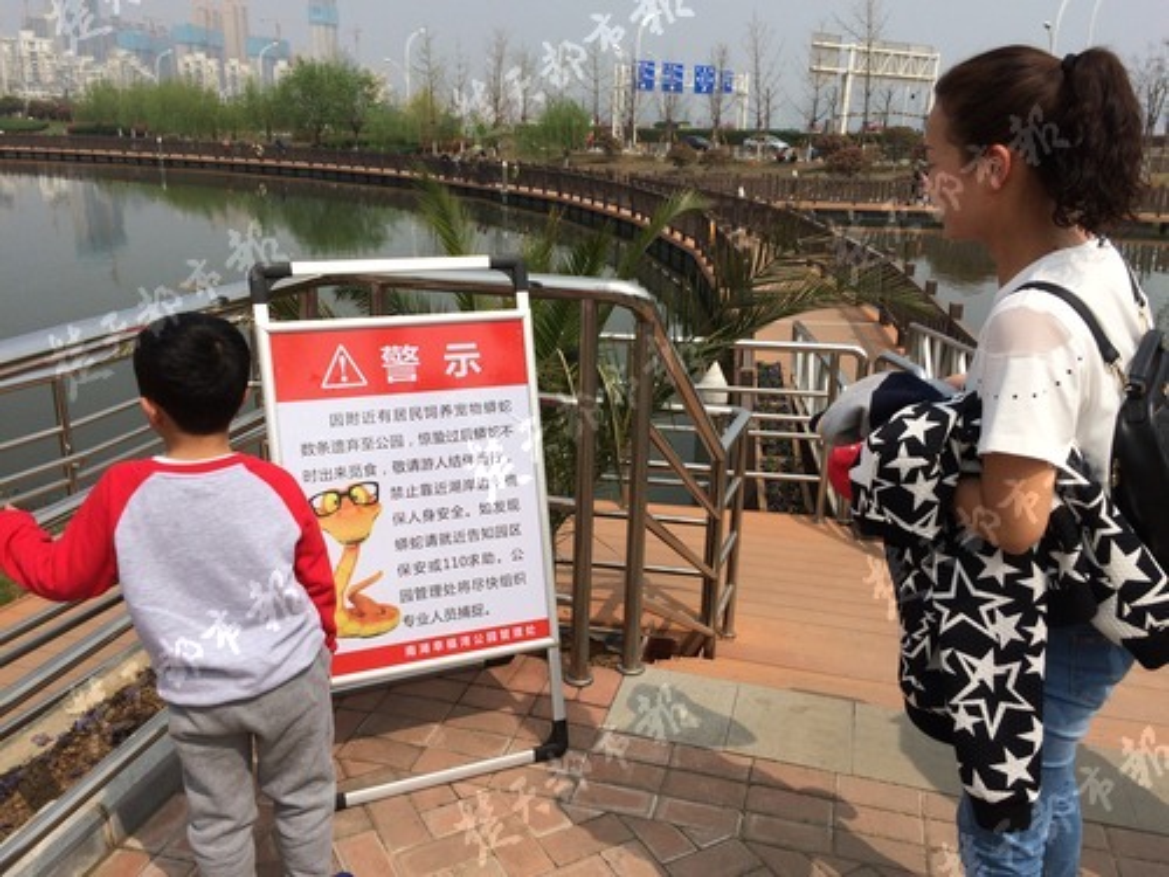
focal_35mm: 29
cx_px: 584
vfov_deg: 48.2
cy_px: 438
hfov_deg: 61.7
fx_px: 979
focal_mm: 4.15
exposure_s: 1/3425
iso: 32
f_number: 2.2
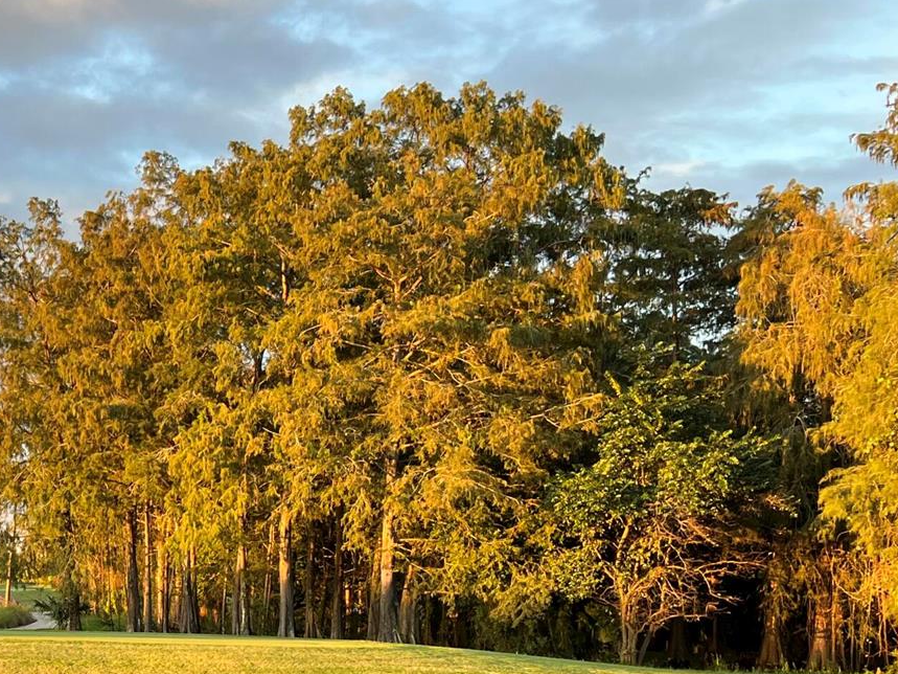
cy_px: 565
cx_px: -47
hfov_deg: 28.8
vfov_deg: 23.2
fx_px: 1608
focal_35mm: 62
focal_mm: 5.7
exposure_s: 1/284
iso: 40
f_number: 1.5
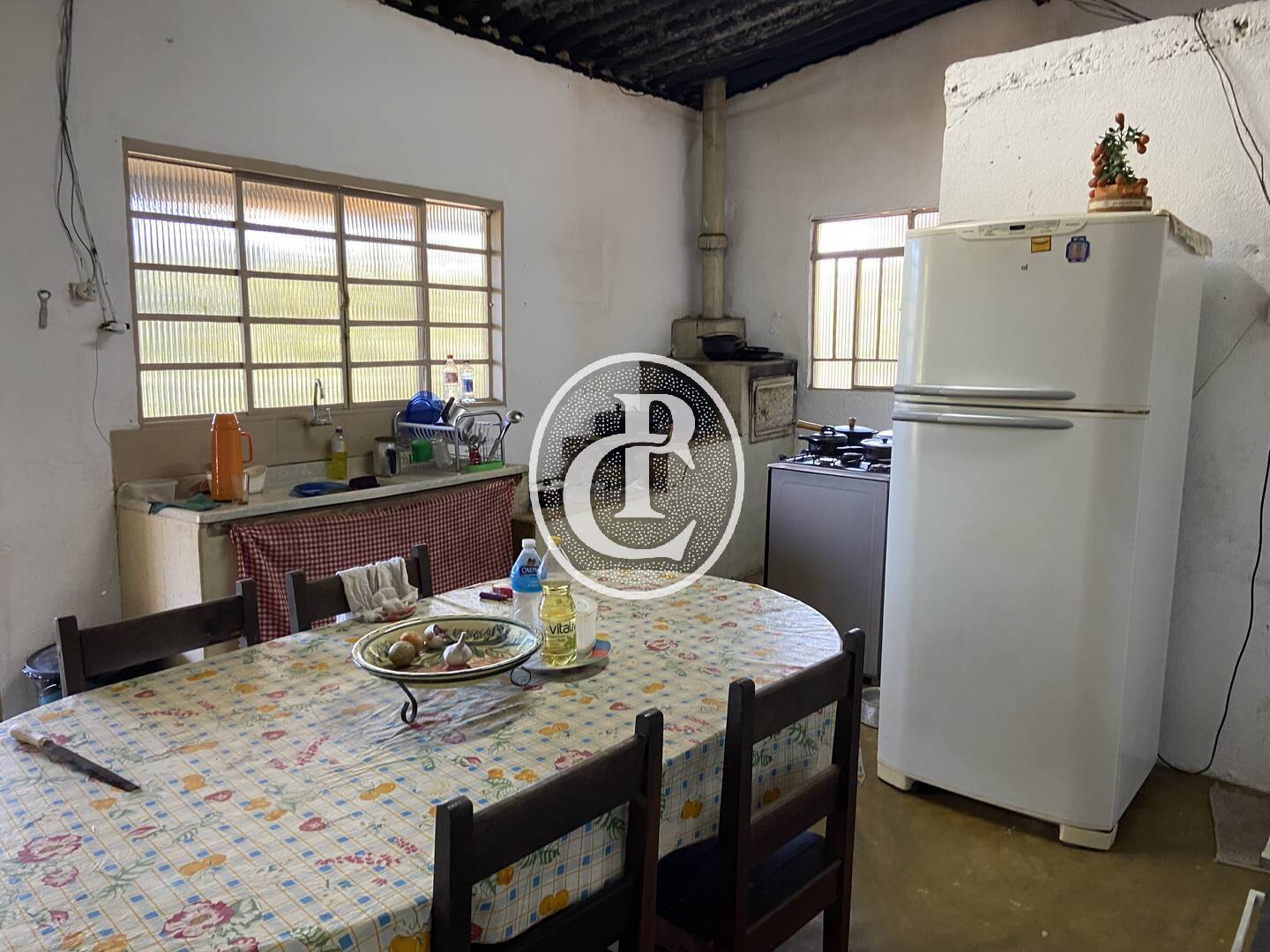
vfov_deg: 53.1
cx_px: 635
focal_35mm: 26
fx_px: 954
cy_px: 476
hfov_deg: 67.3
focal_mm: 4.25
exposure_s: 1/60
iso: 160
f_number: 1.8
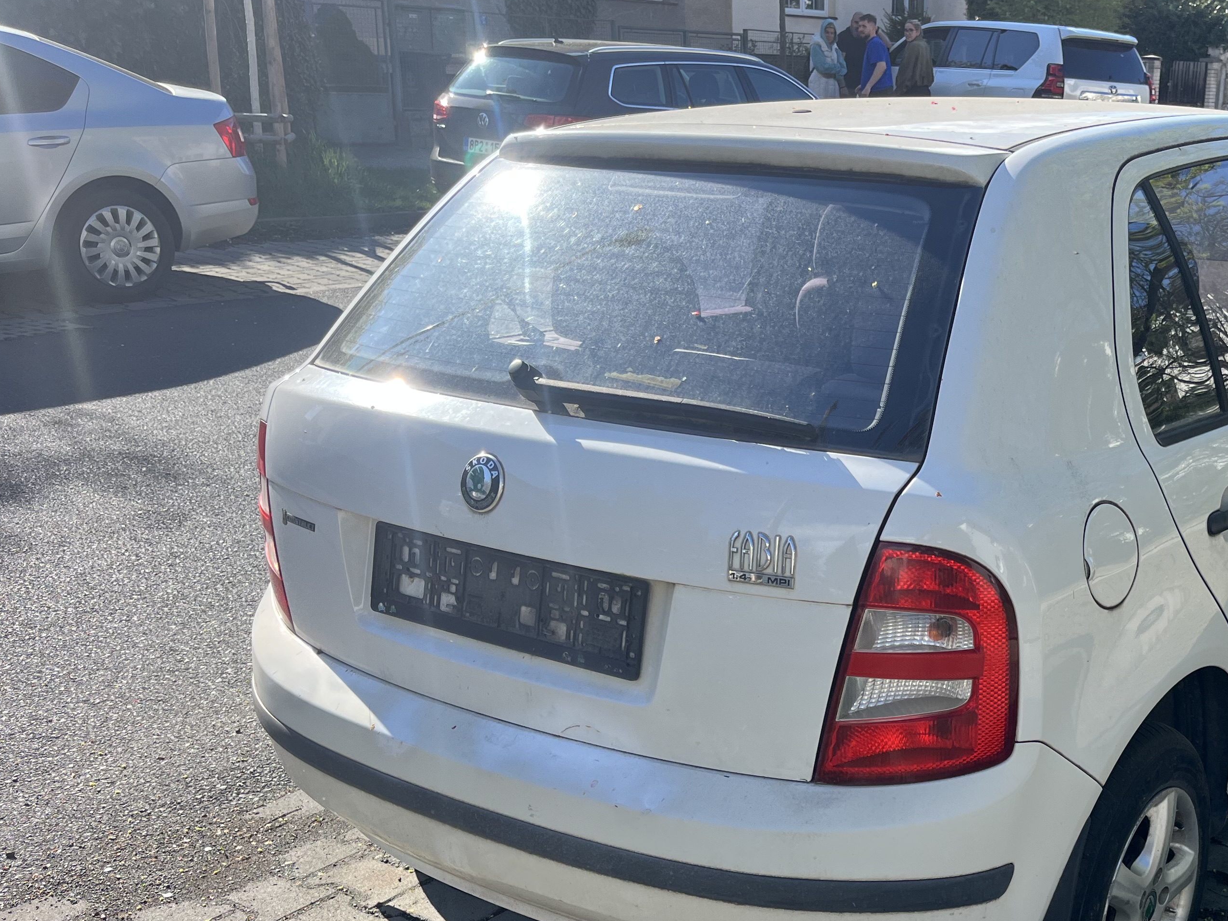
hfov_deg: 43.8
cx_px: 962
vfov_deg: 34.7
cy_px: 628
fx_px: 1455
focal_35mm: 41
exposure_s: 1/1458
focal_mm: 5.1
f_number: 1.6
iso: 50
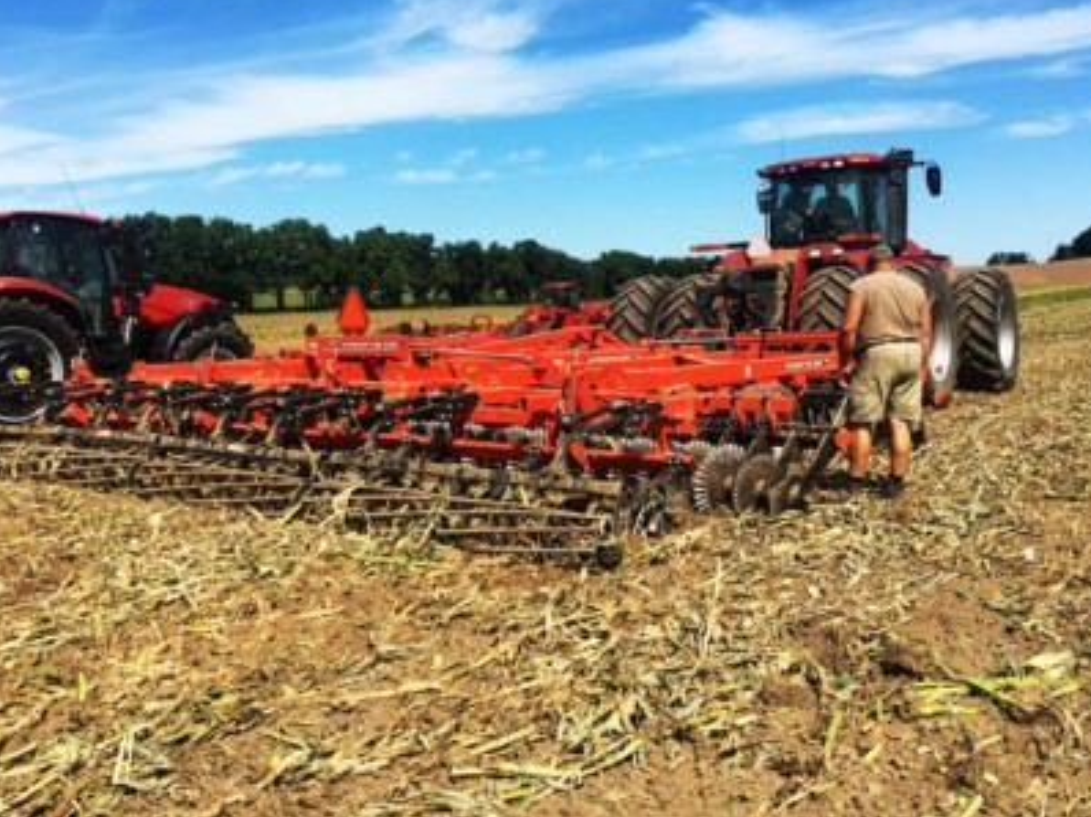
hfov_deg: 52.6
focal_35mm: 35
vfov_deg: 40.5
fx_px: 1102
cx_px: 518
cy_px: 326
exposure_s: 1/1923
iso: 25
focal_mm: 4.15
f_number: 2.2
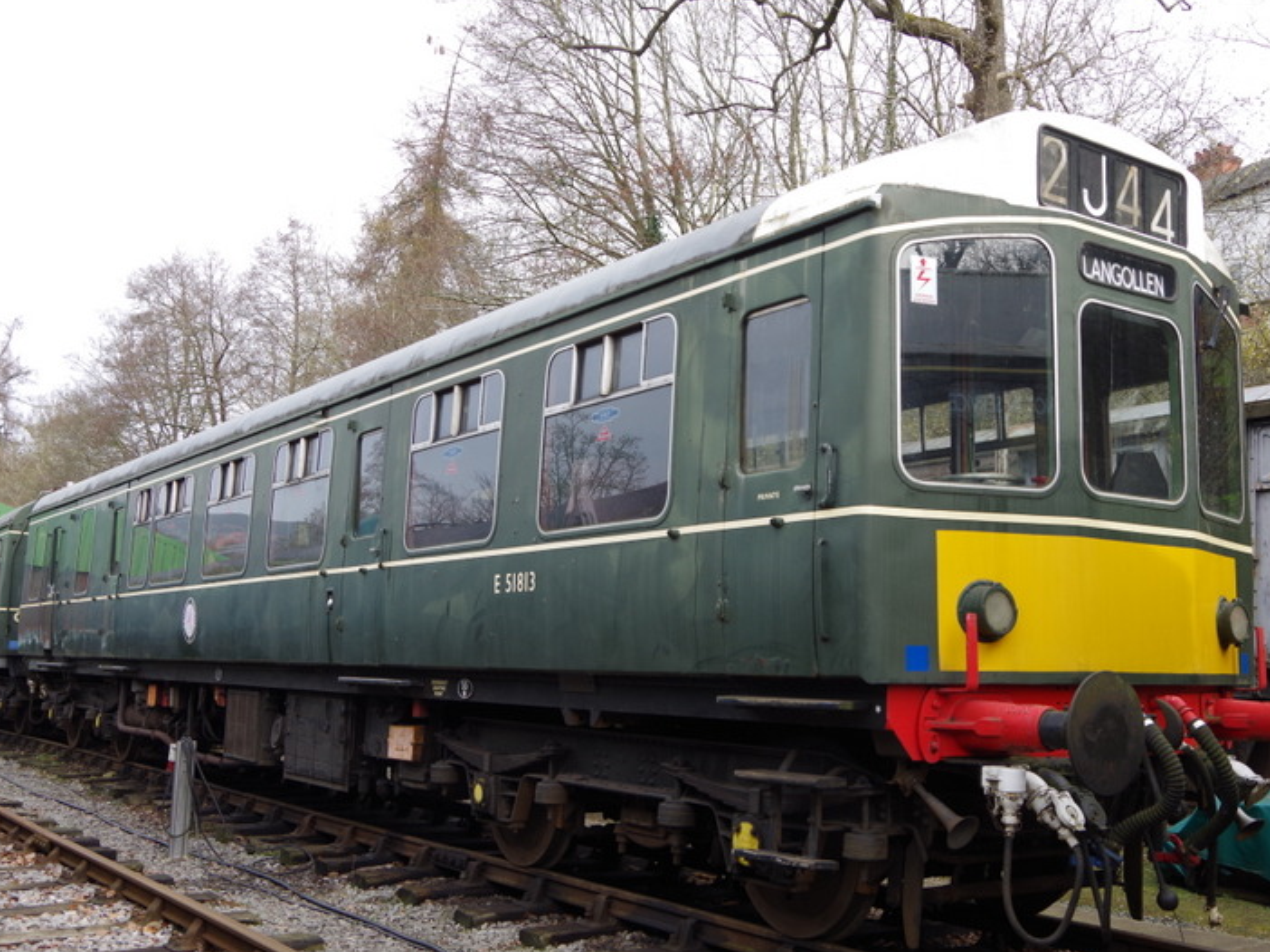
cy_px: 476
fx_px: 1247
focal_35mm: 34
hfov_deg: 53.9
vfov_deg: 41.8
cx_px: 695
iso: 400
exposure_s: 1/160
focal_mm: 21
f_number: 8
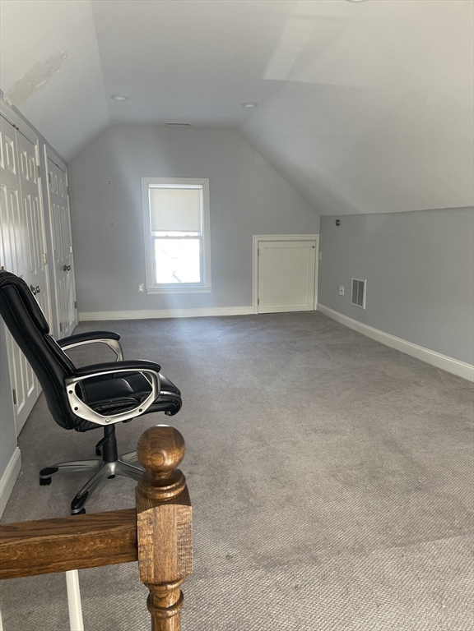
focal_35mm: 26
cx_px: 237
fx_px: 475
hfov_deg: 53.1
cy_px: 316
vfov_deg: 67.3
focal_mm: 4.2
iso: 125
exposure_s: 1/121
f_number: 1.6
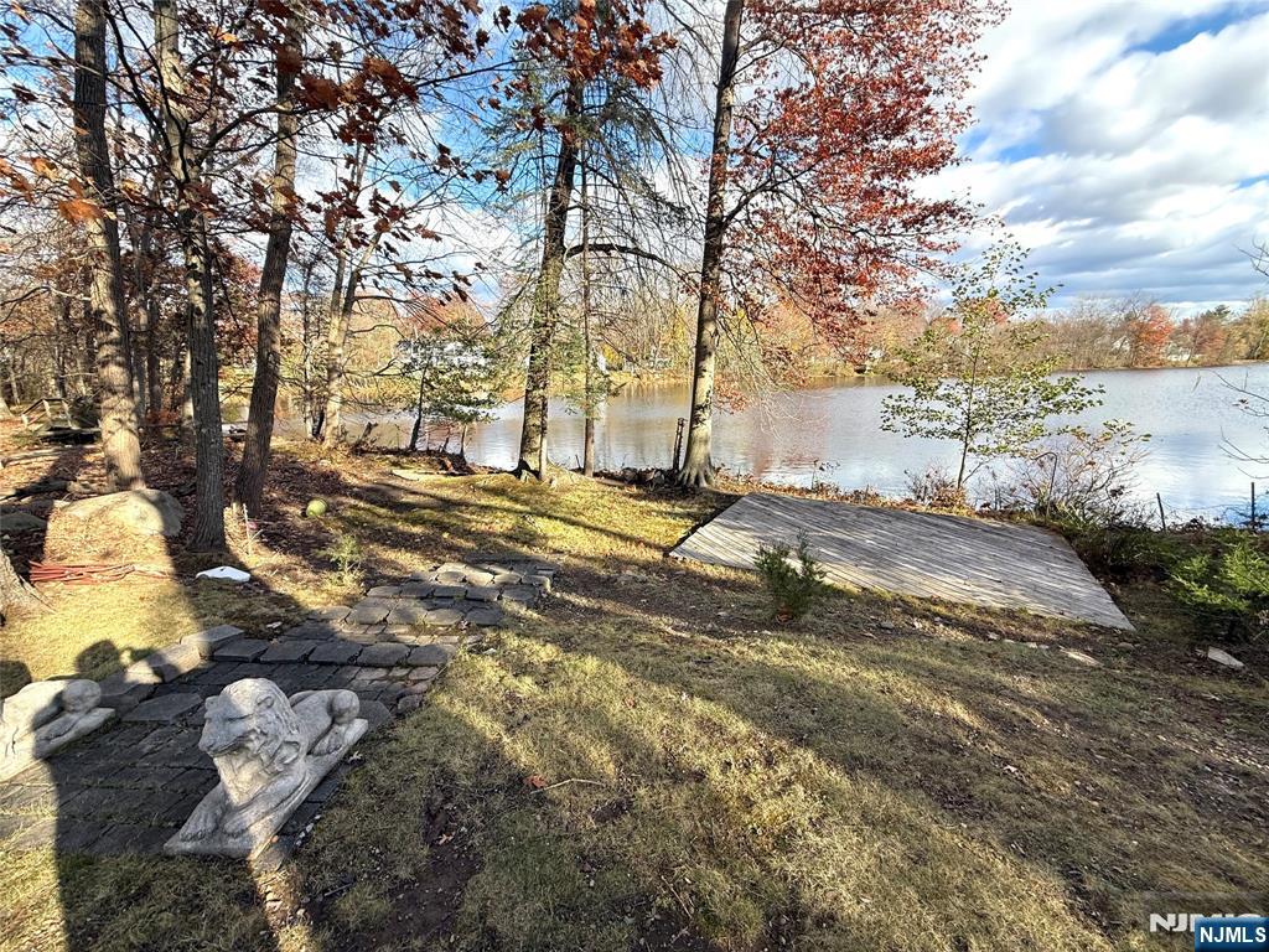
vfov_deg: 85.7
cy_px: 476
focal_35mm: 14
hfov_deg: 102.1
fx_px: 513
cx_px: 634
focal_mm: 2.22
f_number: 2.2
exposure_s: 1/472
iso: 50
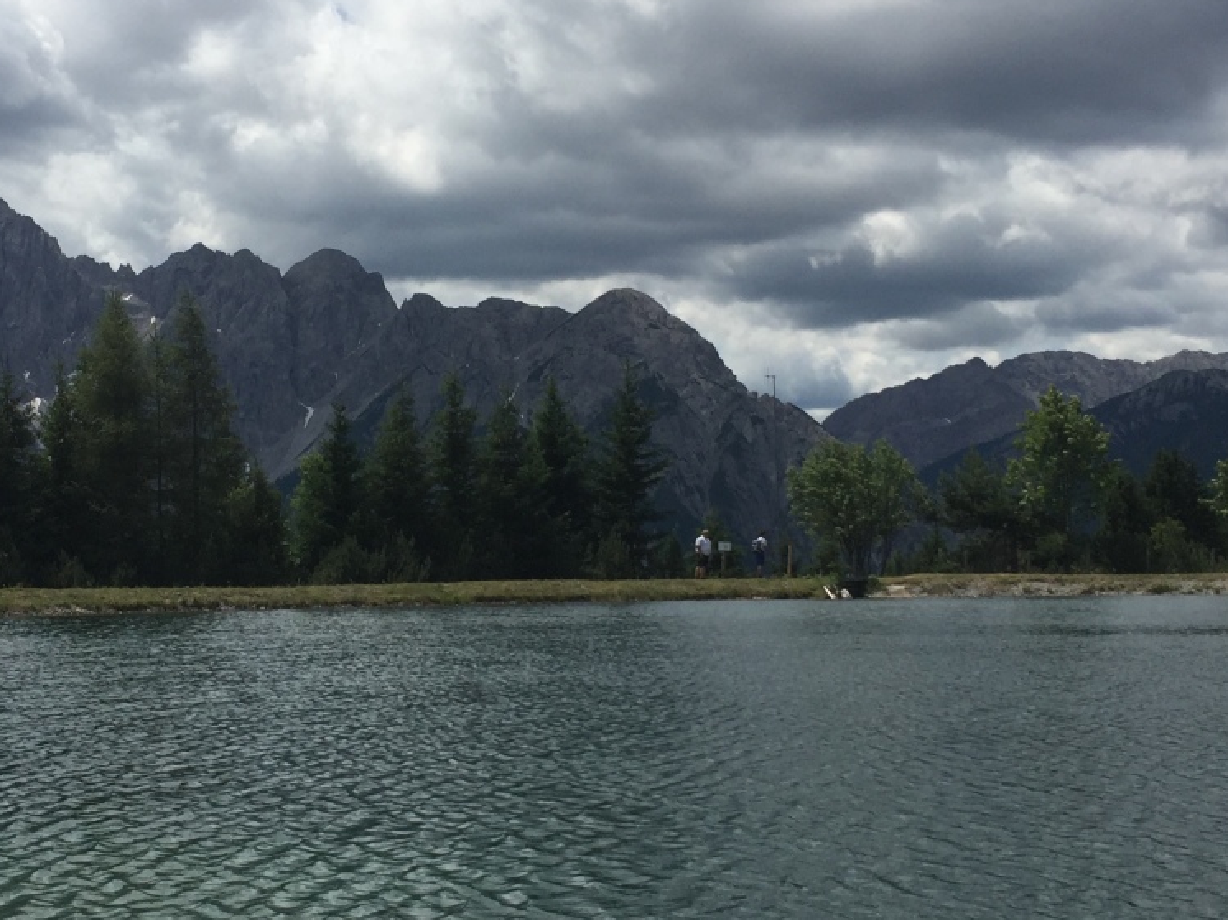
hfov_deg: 34.2
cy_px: 456
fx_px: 1986
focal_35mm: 56
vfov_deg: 26.1
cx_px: 459
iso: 32
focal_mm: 4.15
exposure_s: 1/4950
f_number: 2.2
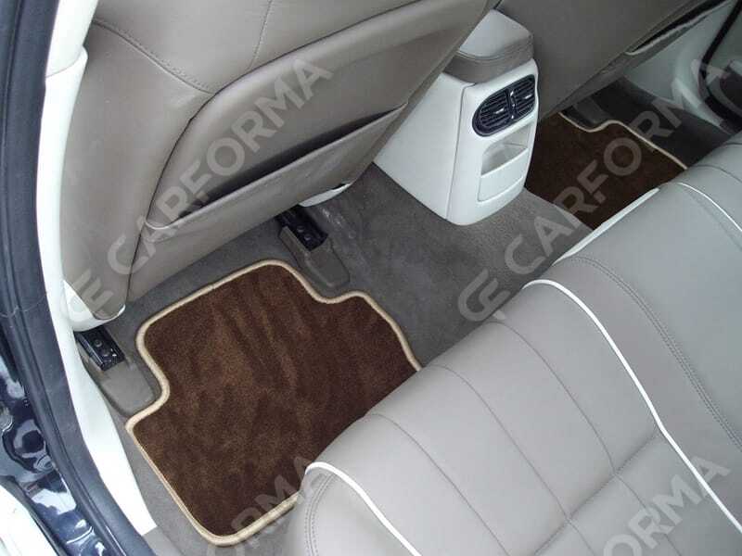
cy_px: 278
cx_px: 371
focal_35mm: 36
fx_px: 772
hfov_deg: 51.4
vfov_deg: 39.7
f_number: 2.7
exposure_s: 1/100
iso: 160
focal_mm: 6
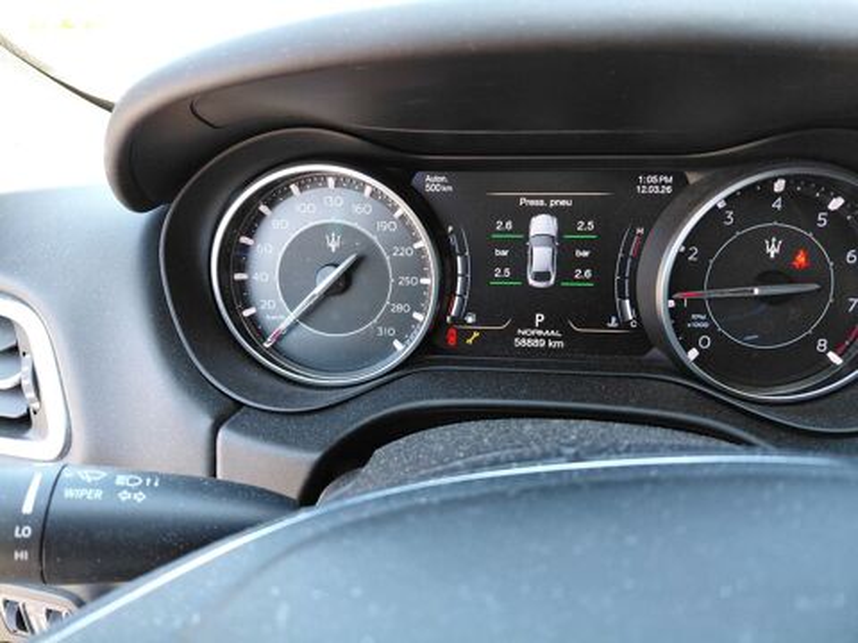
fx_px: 620
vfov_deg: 54.9
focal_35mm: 25
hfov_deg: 69.4
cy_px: 322
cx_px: 429
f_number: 1.8
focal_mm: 4.69
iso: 200
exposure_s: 1/120
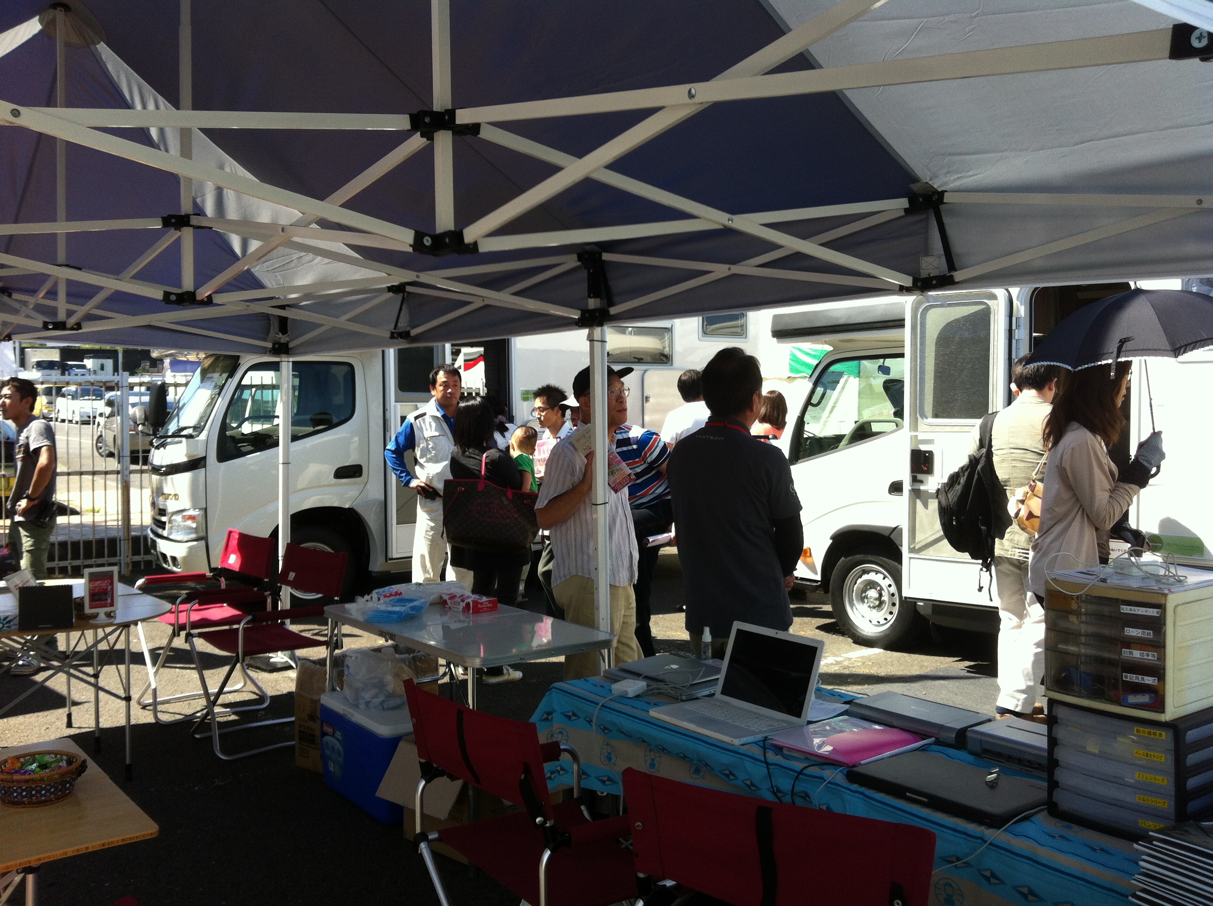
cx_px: 606
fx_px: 1225
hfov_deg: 52.7
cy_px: 453
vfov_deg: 40.6
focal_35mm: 35
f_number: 2.8
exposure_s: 1/511
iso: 80
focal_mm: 3.85
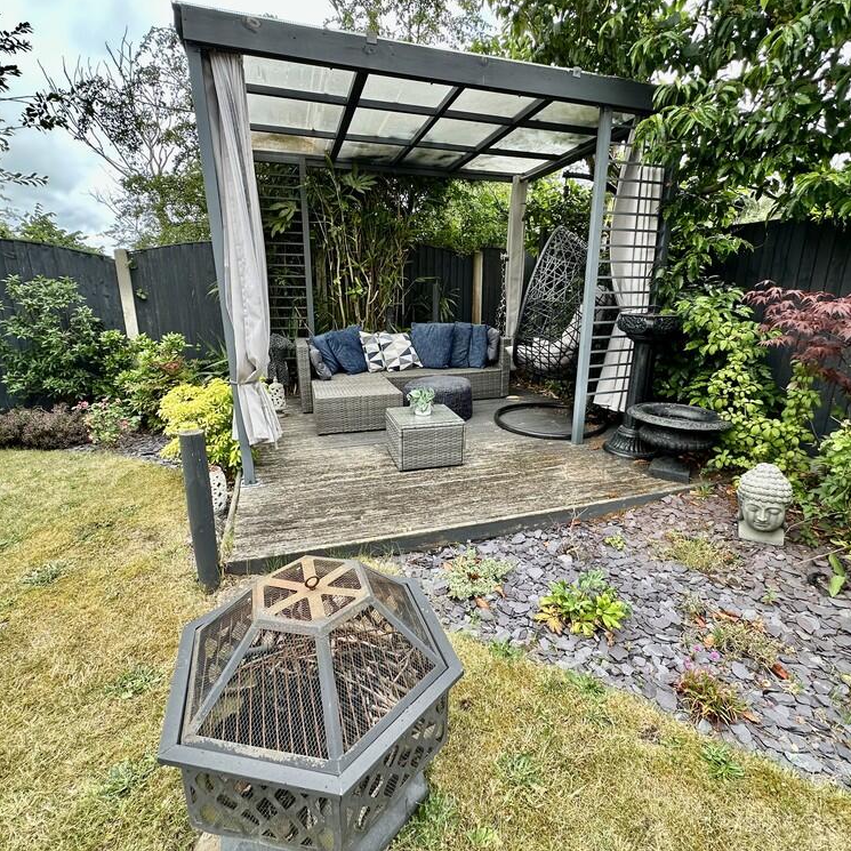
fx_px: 473
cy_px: 414
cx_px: 434
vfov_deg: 83.9
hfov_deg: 84.0
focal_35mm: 17
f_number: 2.2
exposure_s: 1/171
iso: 40
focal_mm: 2.22
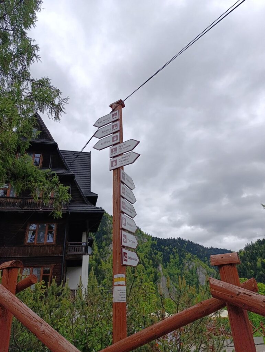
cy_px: 176
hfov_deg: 59.0
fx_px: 234
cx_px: 132
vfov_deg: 73.8
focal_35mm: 23
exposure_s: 1/687
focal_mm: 6.14
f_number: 1.6
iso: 50
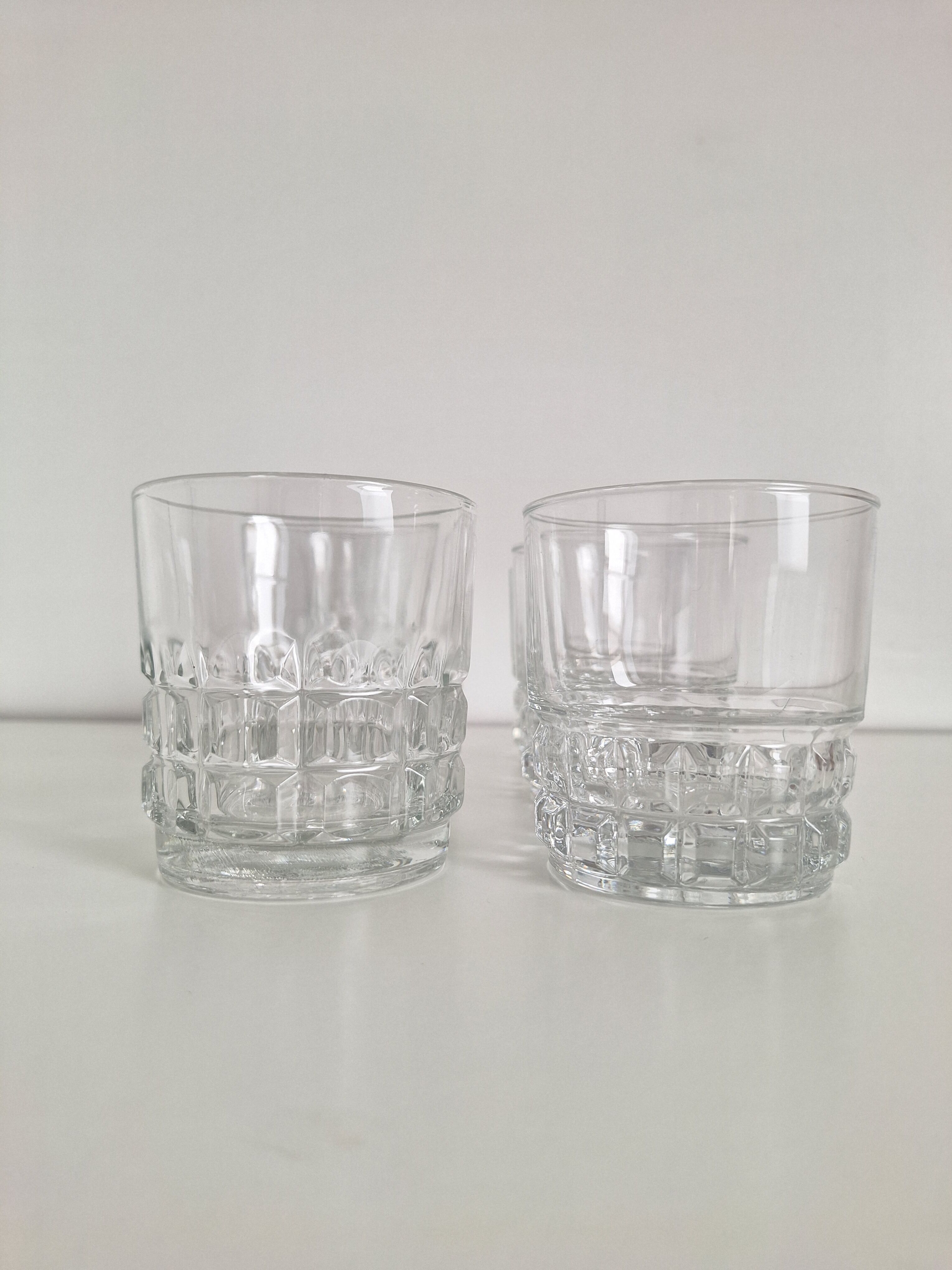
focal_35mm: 23
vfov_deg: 73.9
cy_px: 635
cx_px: 476
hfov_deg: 58.9
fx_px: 843
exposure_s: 1/120
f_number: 1.8
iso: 80
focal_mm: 5.54
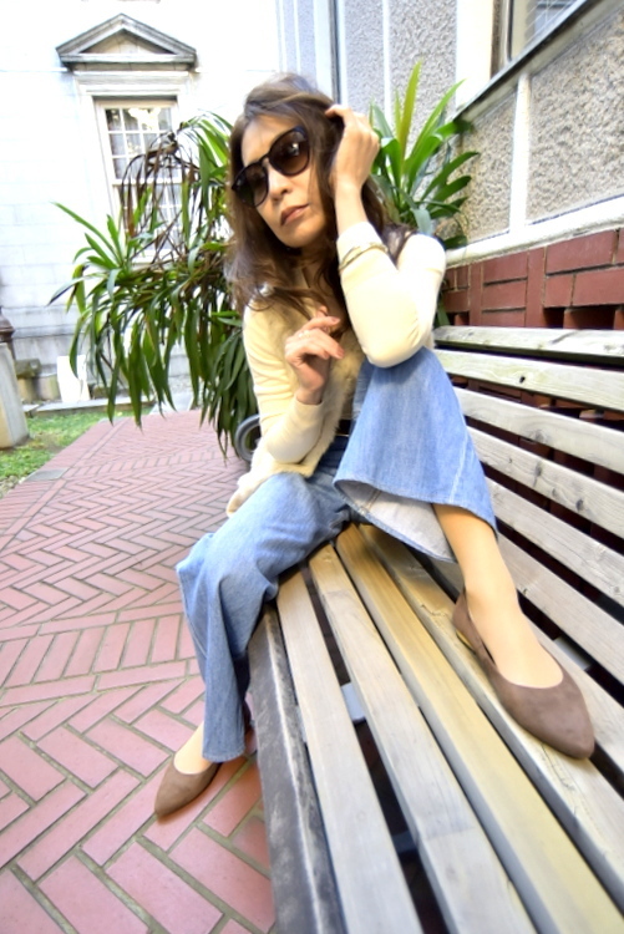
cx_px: 312
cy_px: 467
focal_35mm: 18
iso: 1000
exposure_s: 1/100
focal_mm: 18
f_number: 3.5
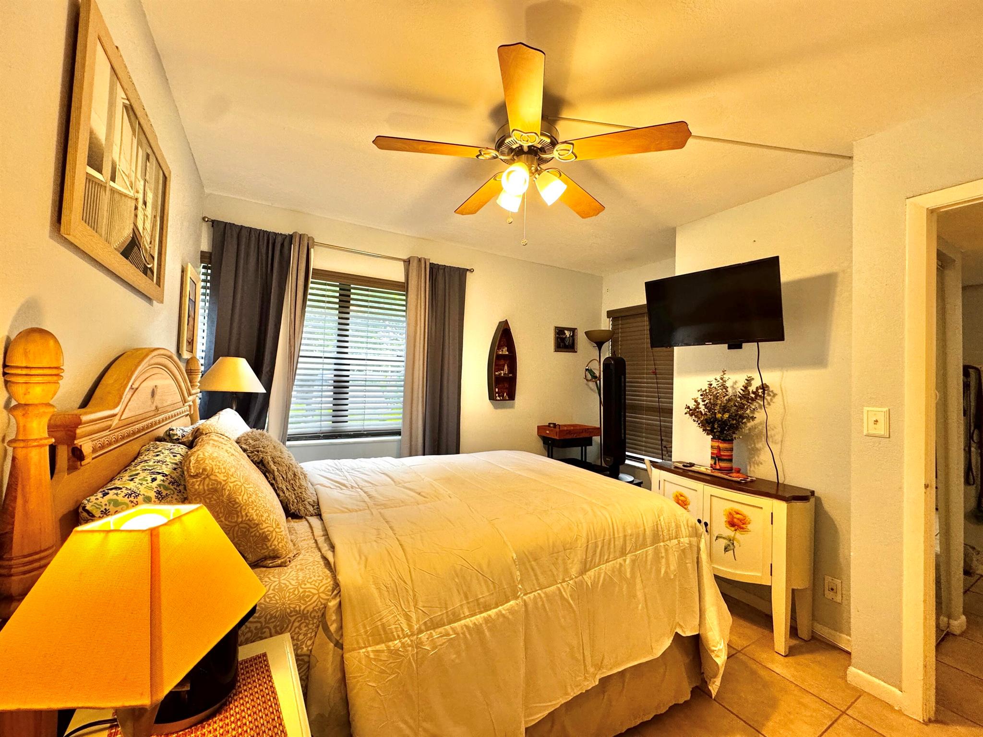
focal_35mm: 14
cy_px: 368
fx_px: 398
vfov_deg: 85.7
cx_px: 492
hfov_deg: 102.1
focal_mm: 2.22
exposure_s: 1/120
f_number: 2.2
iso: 250
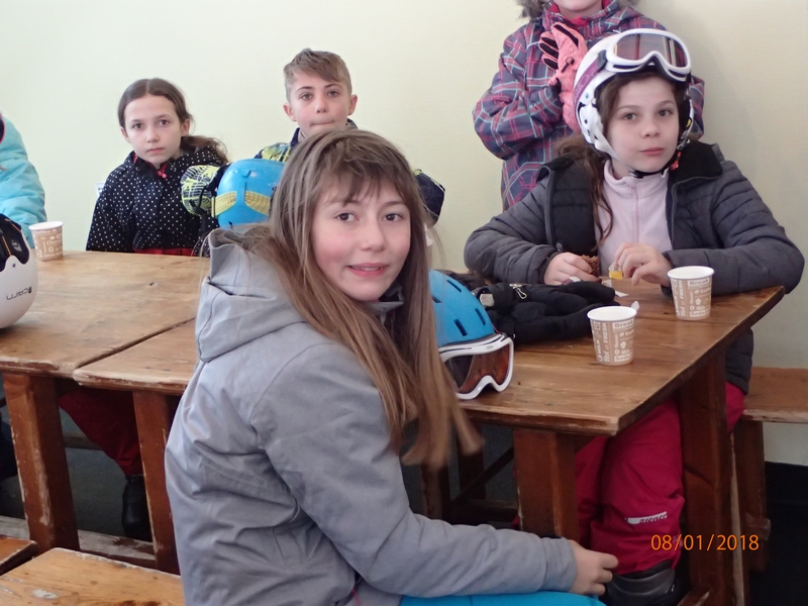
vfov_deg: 22.6
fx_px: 1517
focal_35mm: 65
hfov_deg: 29.8
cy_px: 303
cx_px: 404
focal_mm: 11.78
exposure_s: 1/40
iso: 800
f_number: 3.8
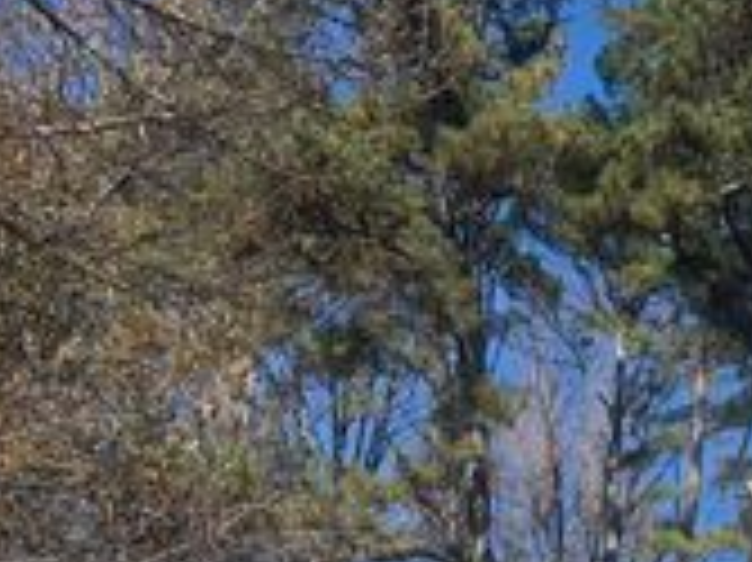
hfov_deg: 23.2
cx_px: 865
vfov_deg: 17.4
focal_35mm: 78
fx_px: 1693
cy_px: 780
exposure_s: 1/8000
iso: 50
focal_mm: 5.7
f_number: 1.5
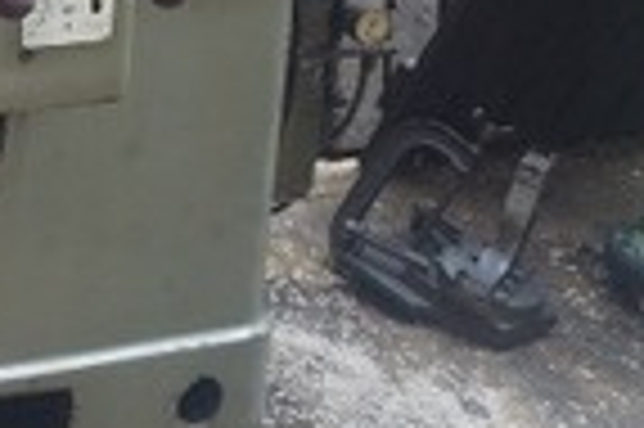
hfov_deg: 14.2
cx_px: -639
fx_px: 2162
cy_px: -302
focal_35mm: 121
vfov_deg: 10.7
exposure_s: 1/60
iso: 250
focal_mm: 16
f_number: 4
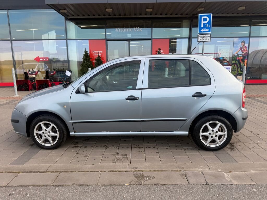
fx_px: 185
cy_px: 100
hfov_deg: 71.6
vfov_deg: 56.8
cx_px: 134
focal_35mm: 24
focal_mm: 6.76
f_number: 1.78
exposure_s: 1/689
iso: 80
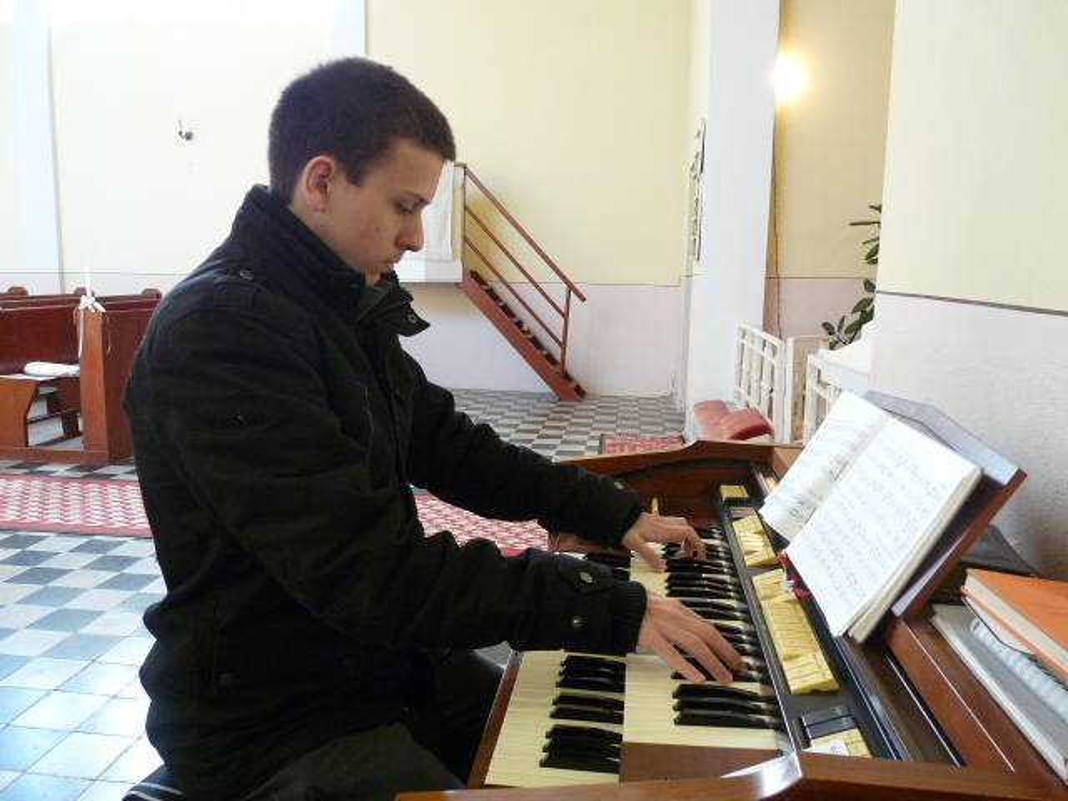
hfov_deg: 65.3
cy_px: 400
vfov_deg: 51.4
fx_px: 833
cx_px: 534
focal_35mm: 27
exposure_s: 1/30
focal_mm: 4.8
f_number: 2.8
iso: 400
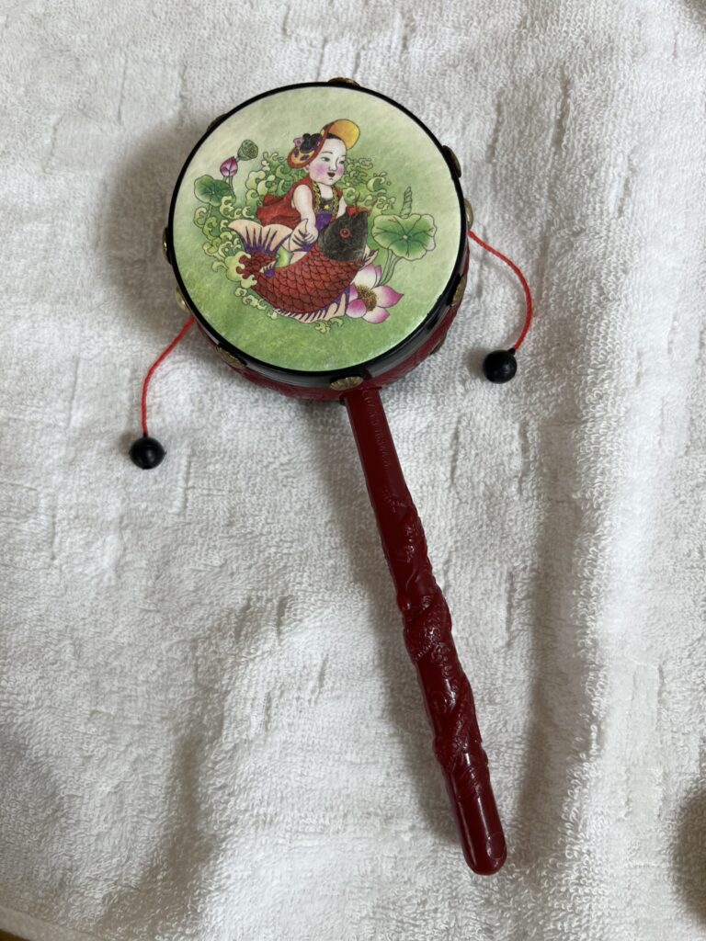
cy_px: 470
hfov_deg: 53.1
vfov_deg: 67.3
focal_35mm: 26
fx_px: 707
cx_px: 353
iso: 80
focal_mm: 5.7
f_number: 1.5
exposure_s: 1/100
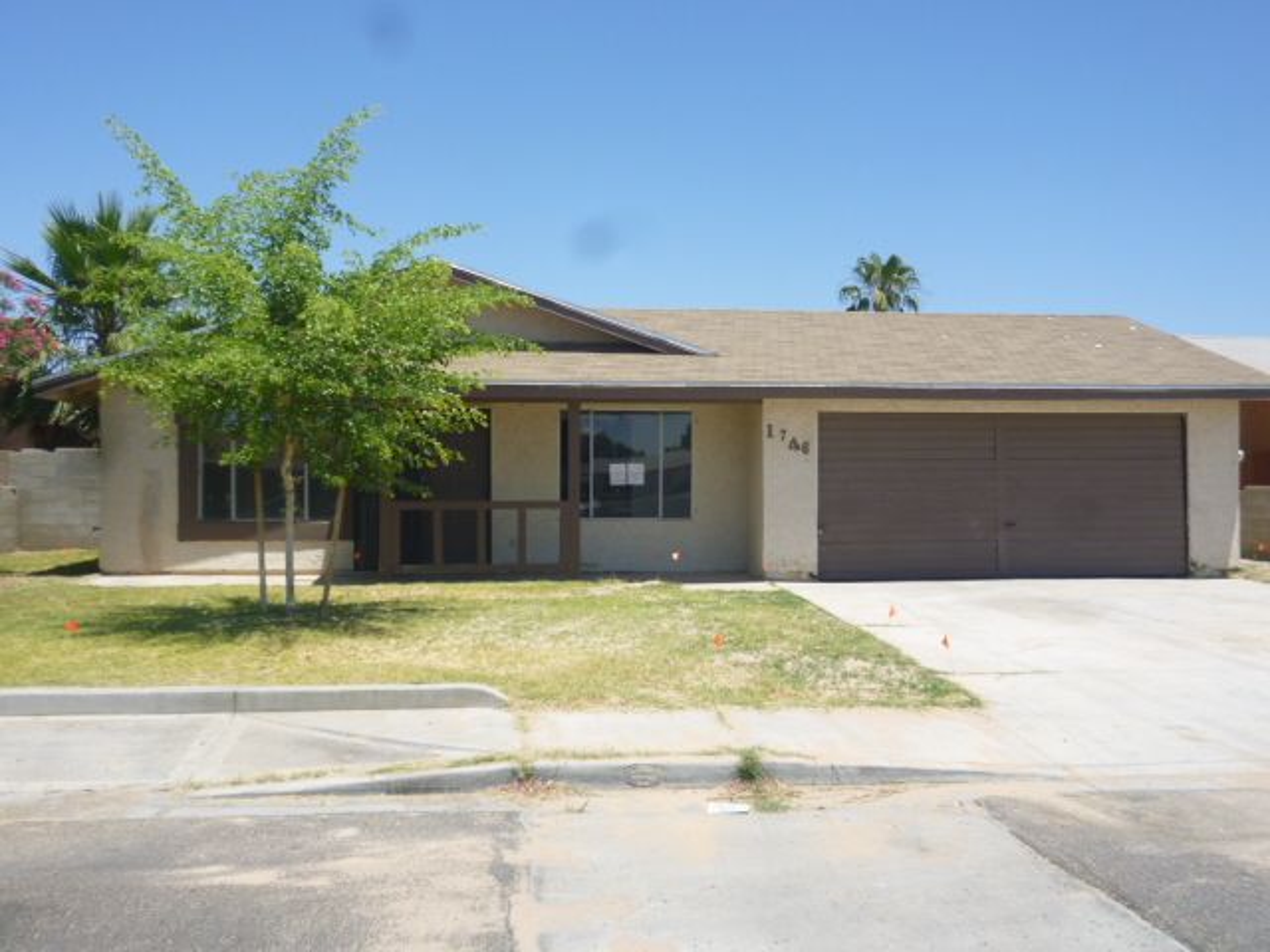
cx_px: 635
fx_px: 1174
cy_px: 476
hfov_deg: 56.8
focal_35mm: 32
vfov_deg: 44.2
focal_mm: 5.7
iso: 100
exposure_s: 1/100
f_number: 10
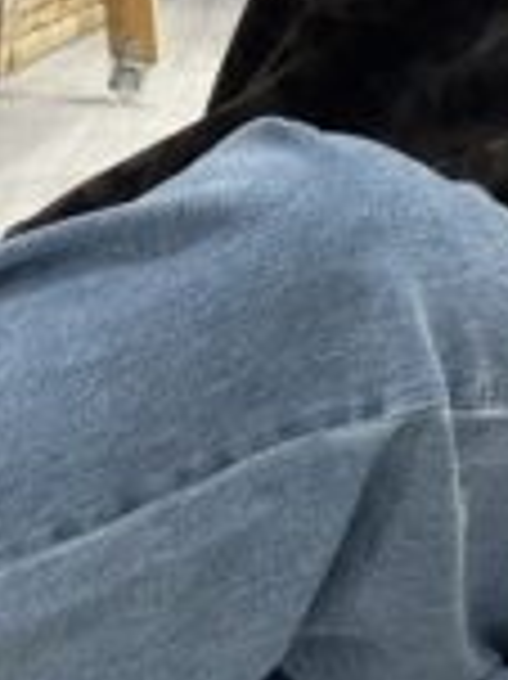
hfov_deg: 8.6
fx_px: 3331
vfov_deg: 11.5
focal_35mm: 170
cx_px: 670
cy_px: 0
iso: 400
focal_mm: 7.5
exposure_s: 1/50
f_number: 2.2
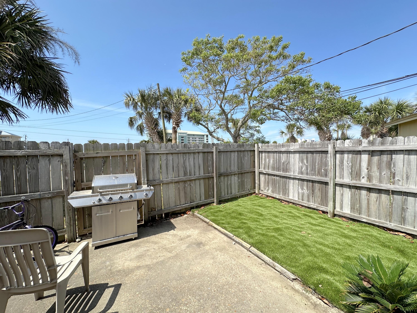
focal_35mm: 14
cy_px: 156
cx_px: 208
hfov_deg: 102.1
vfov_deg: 85.7
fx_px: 169
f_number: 2.2
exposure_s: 1/1289
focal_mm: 2.22
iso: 40
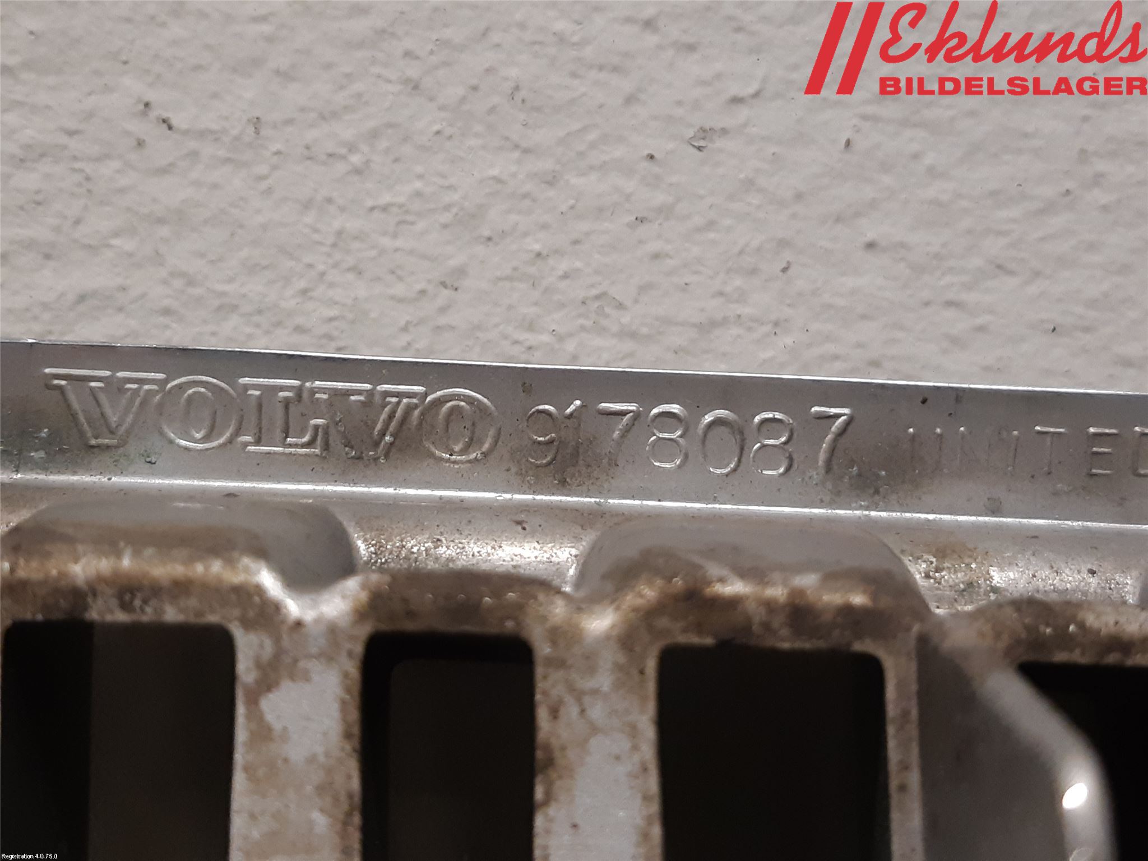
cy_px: 430
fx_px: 862
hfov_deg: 67.3
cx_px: 574
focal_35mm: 26
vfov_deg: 53.1
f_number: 1.7
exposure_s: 1/50
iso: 200
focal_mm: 3.93
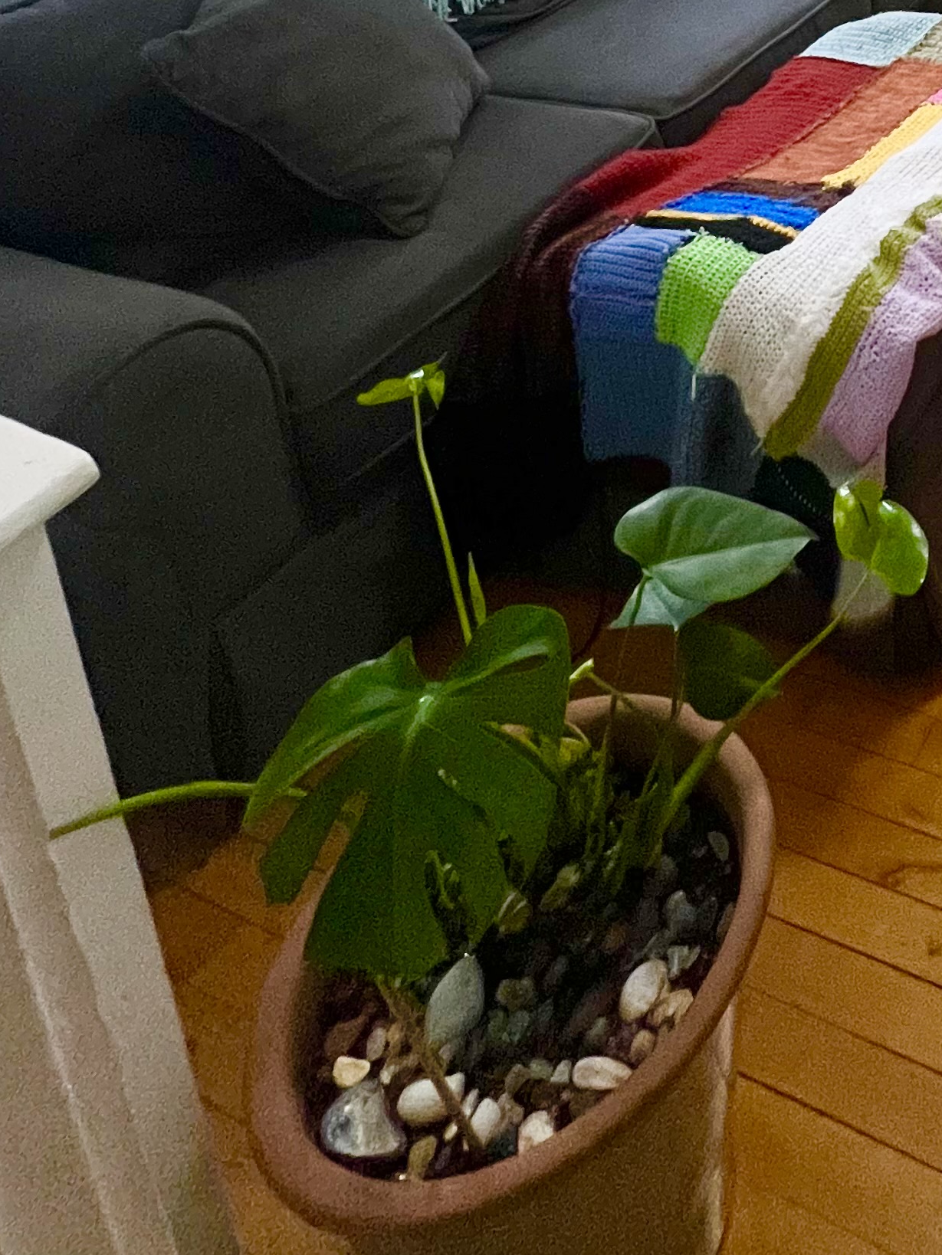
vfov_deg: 40.0
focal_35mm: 32
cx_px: 1115
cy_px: -258
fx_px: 1161
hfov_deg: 35.4
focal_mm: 1.57
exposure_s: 1/60
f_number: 1.8
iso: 400
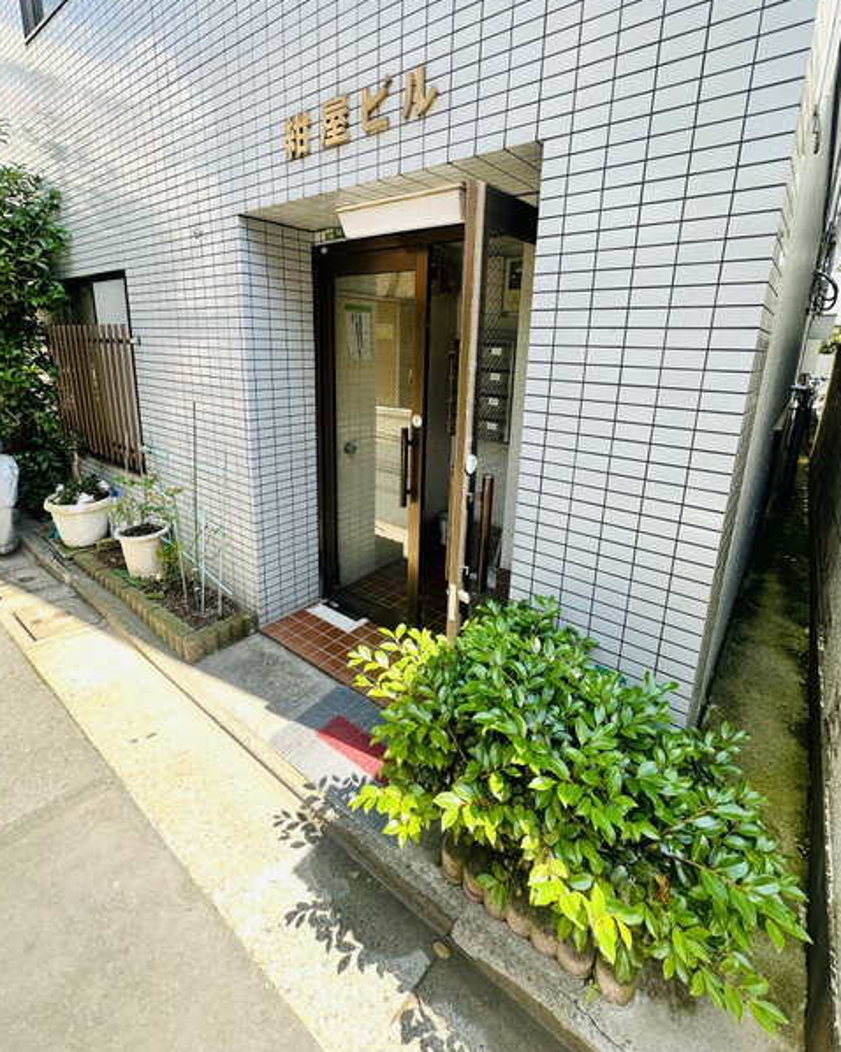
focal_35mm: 16
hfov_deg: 80.3
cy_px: 464
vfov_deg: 92.7
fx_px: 498
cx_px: 414
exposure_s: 1/185
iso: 40
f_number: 2.2
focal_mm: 2.22
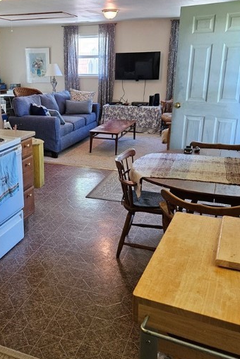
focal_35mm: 36
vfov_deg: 53.1
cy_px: 170
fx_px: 360
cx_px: 64
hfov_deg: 36.1
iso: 250
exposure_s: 1/120
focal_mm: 5.4
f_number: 1.8
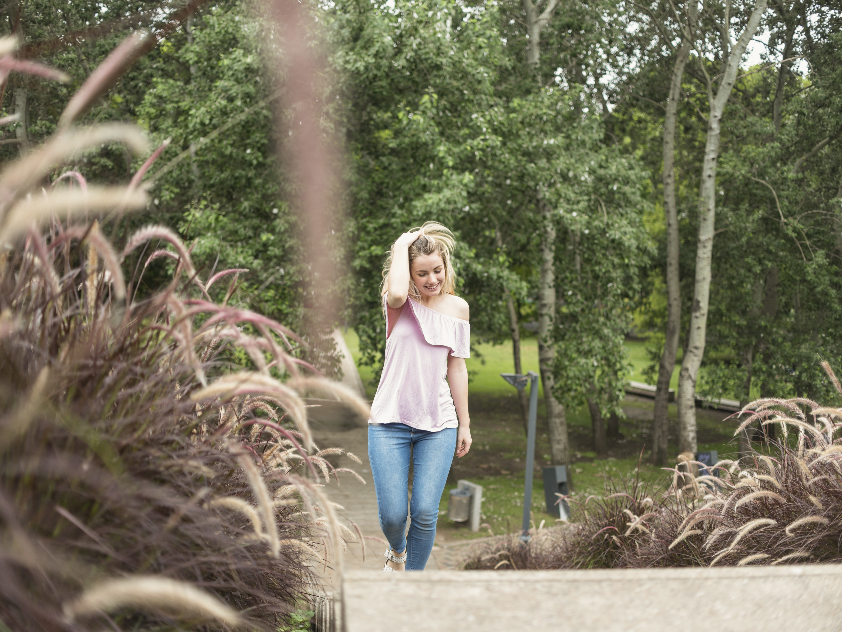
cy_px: 315
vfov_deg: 37.7
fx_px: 924
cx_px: 415
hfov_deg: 49.0
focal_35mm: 38
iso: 50
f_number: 2.2
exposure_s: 1/500
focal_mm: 35
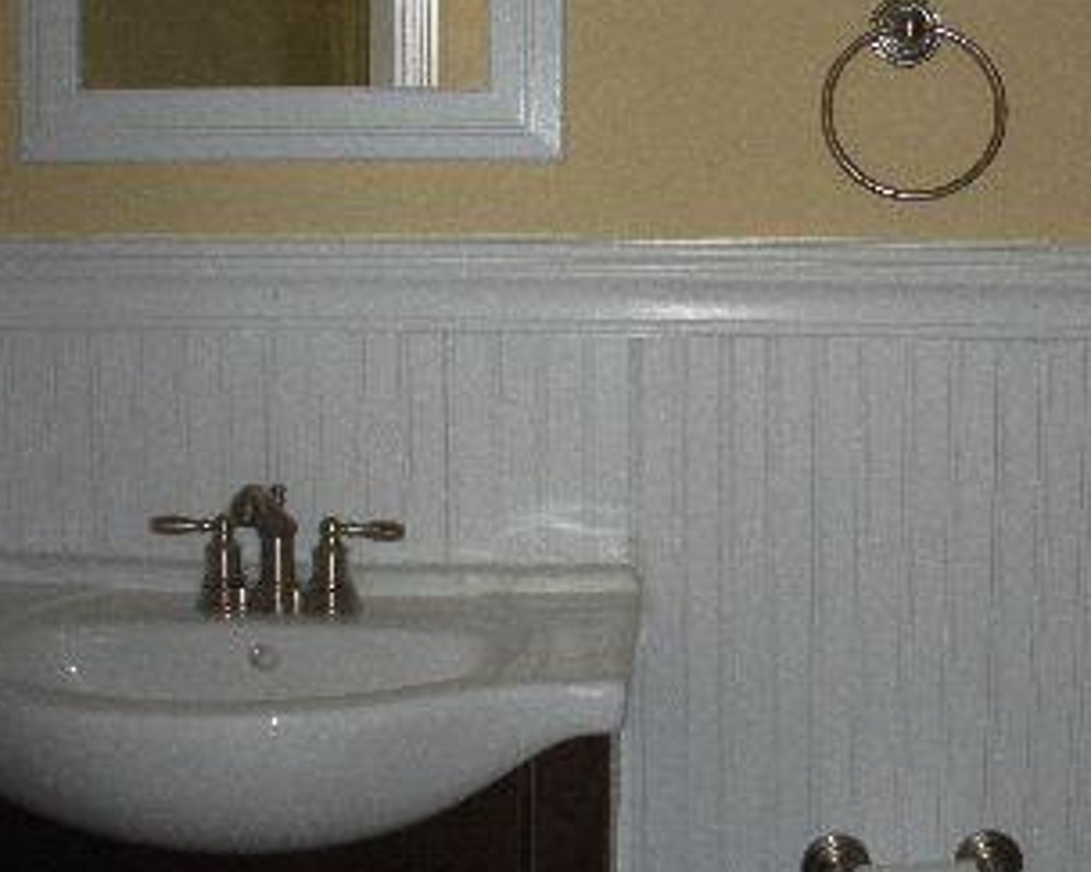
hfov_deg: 34.4
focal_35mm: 54
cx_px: 746
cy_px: 323
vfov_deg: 28.0
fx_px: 1743
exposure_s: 1/60
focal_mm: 6.3
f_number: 3.5
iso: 400
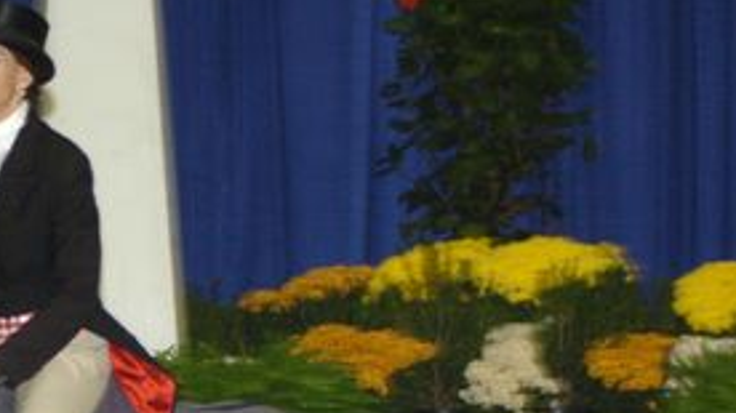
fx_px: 5677
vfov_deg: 4.2
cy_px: 501
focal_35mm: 291
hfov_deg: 7.4
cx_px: 29
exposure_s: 1/125
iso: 400
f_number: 2.8
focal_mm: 80
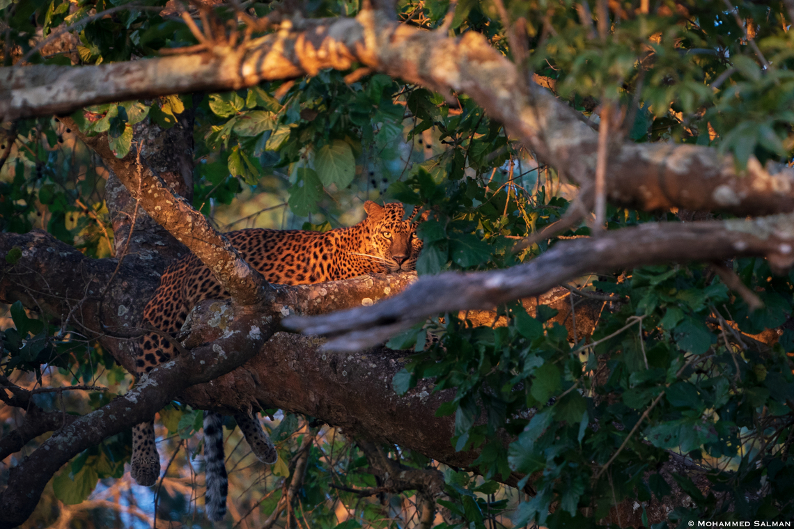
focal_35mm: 900
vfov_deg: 1.5
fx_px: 19848
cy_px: 264
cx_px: 397
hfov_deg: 2.3
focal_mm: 600
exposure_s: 1/100
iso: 1250
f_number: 6.3
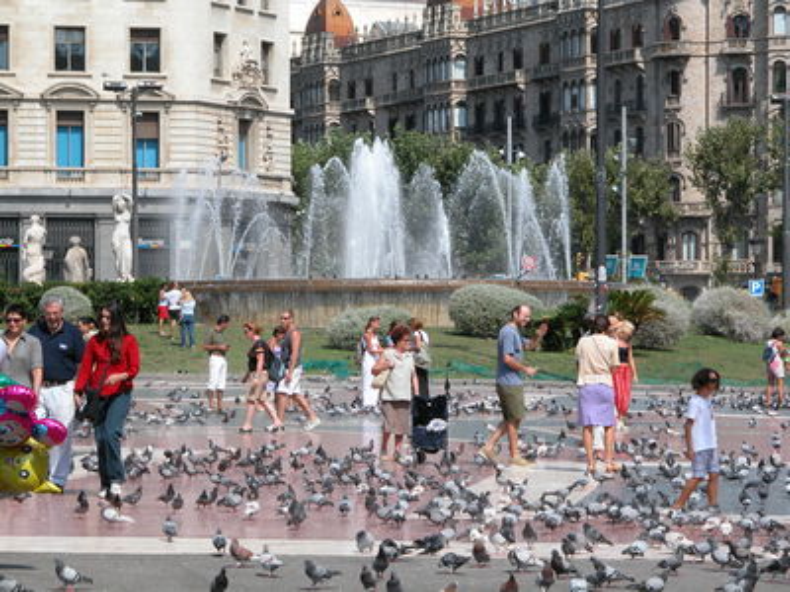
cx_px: 395
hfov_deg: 13.3
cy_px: 296
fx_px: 3378
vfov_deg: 10.0
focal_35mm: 148
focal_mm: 37.7
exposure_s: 1/395
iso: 100
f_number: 6.2
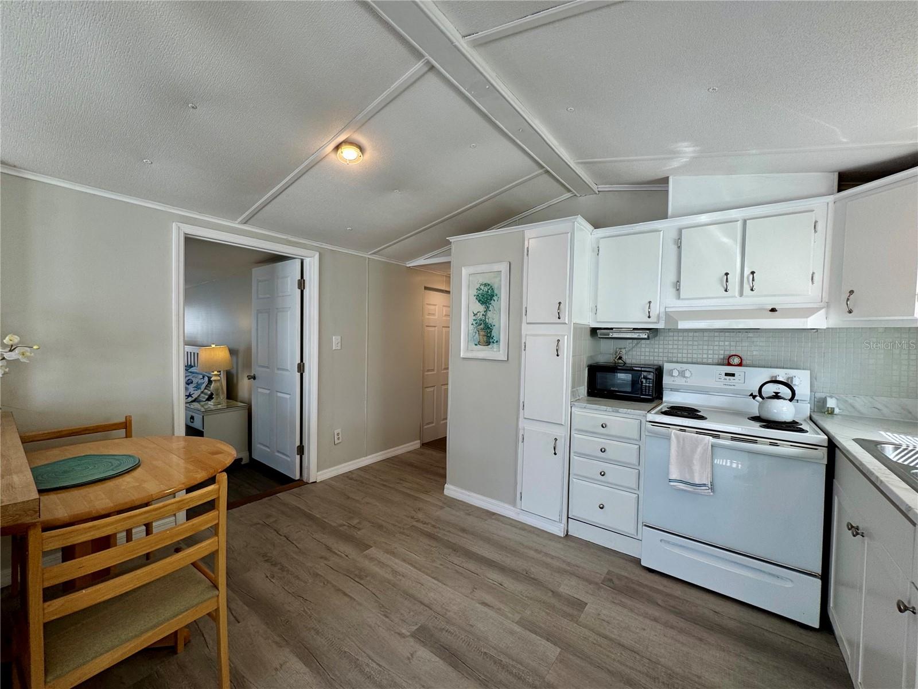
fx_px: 371
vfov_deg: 85.7
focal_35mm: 14
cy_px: 344
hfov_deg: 102.1
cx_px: 459
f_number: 2.2
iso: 64
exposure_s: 1/120
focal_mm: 2.22
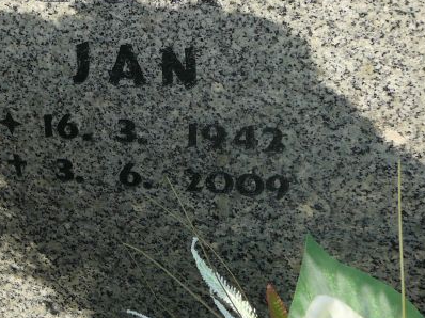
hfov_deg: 29.1
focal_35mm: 66
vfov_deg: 22.1
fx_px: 810
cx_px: 129
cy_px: 89
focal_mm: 6.1
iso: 80
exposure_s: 1/500
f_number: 3.1
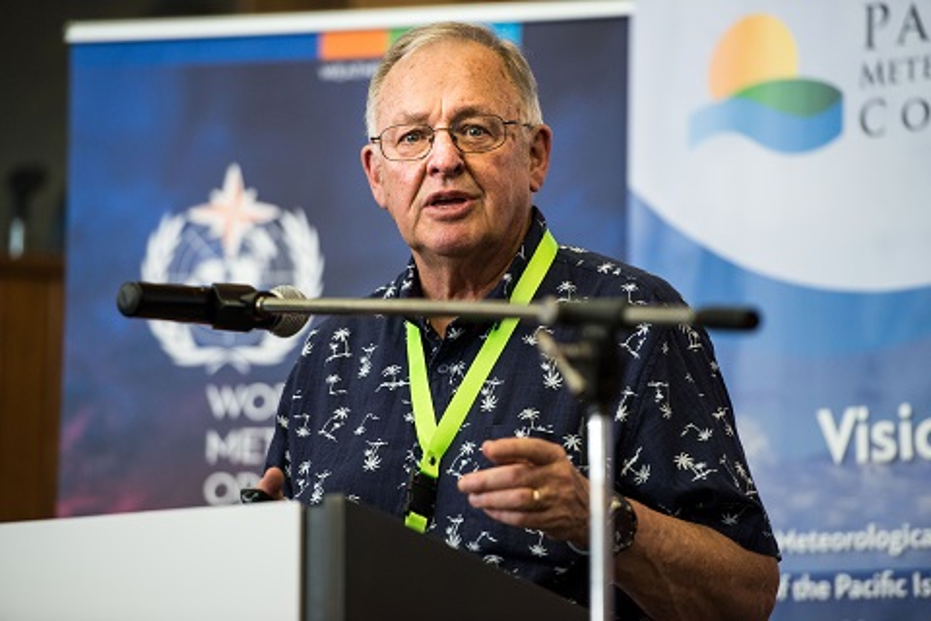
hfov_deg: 10.3
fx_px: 5172
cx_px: 466
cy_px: 310
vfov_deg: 6.9
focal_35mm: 200
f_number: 3.2
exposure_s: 1/160
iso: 2000
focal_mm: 200
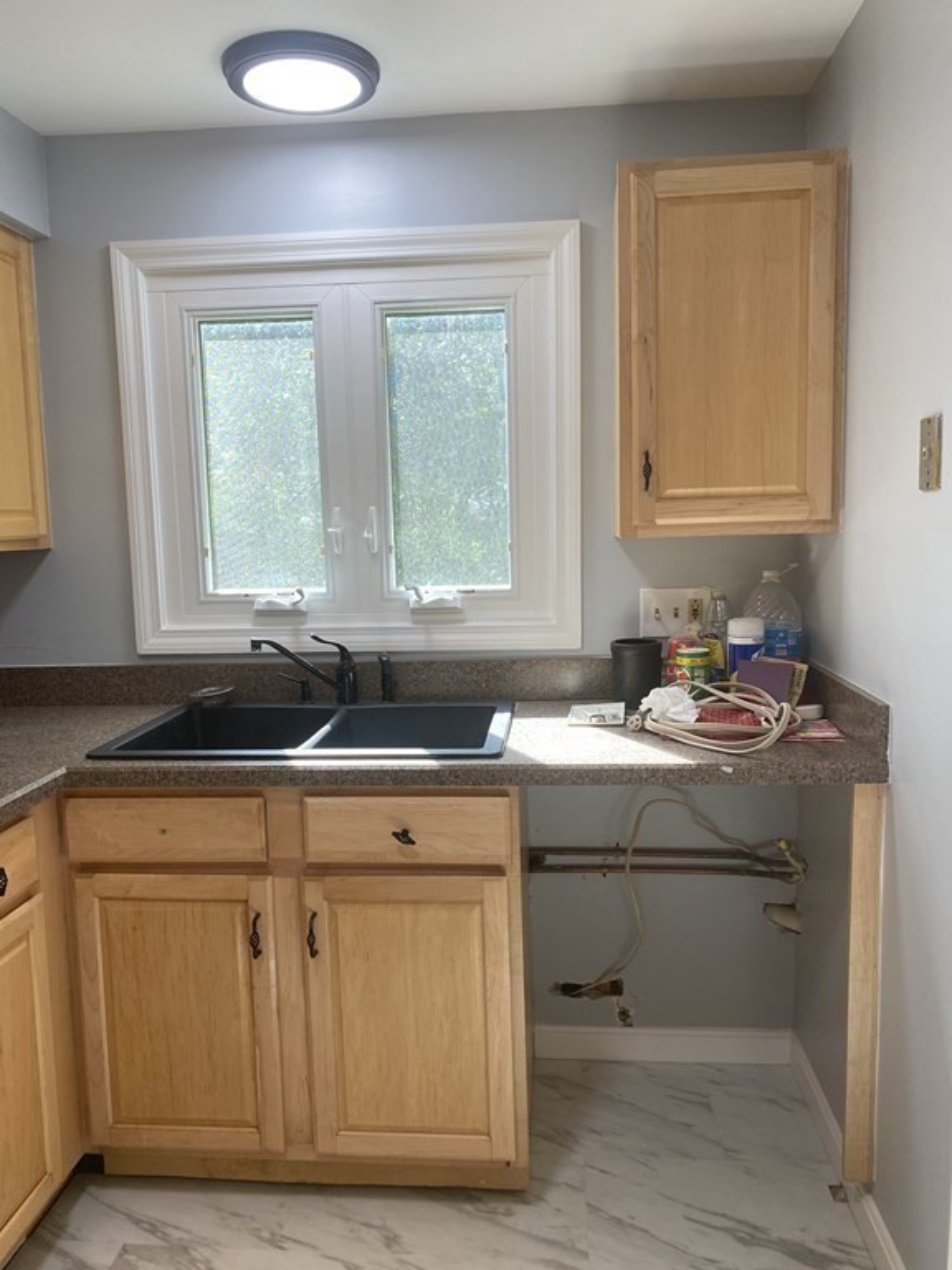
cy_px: 635
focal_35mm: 26
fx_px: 953
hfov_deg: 53.1
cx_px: 476
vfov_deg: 67.3
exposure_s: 1/122
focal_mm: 4.25
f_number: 1.8
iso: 100
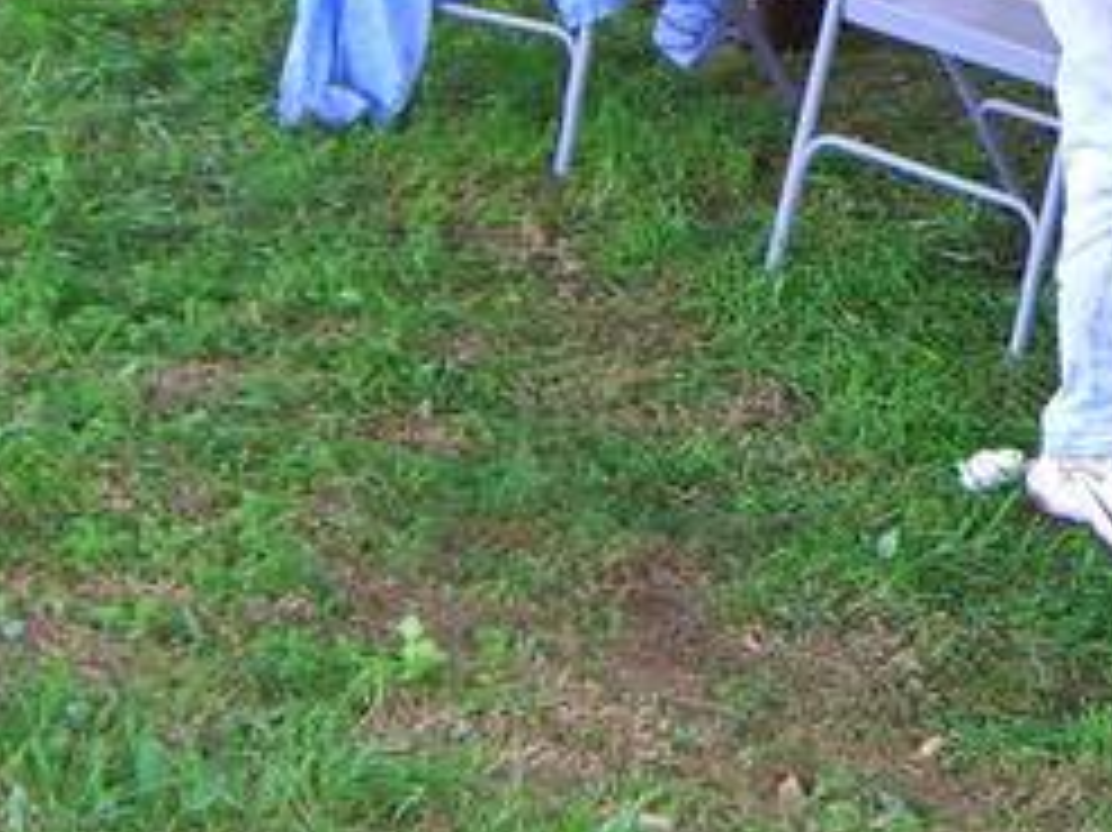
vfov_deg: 9.7
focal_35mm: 151
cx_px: 1418
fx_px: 4848
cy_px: -63
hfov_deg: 12.7
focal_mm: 9.5
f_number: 3.1
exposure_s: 1/80
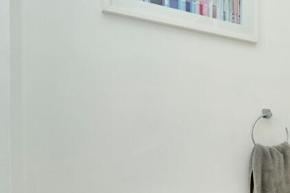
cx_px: 346
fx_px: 274
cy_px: 151
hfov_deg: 40.0
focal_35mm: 34
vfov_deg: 37.6
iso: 100
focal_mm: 14
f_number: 4.5
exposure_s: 1/250
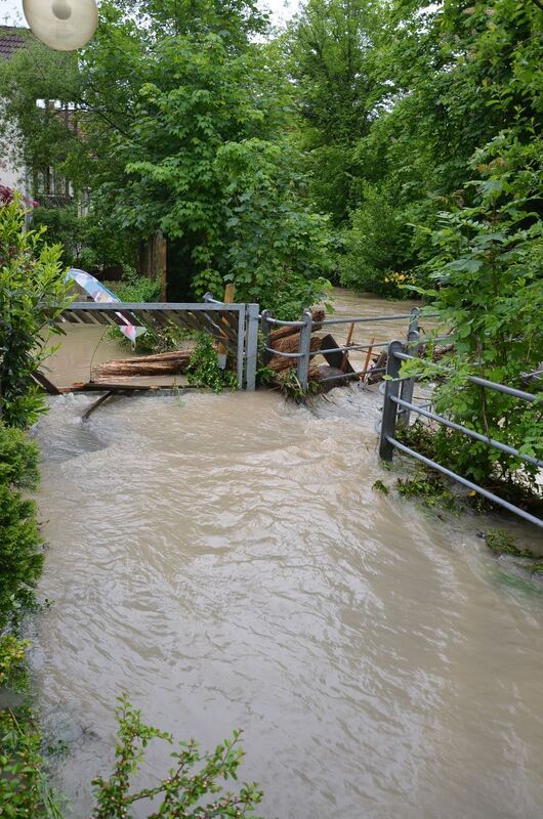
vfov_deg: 67.5
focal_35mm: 27
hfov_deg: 47.7
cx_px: 272
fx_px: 613
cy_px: 410
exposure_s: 1/80
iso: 100
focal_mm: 18
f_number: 4.5
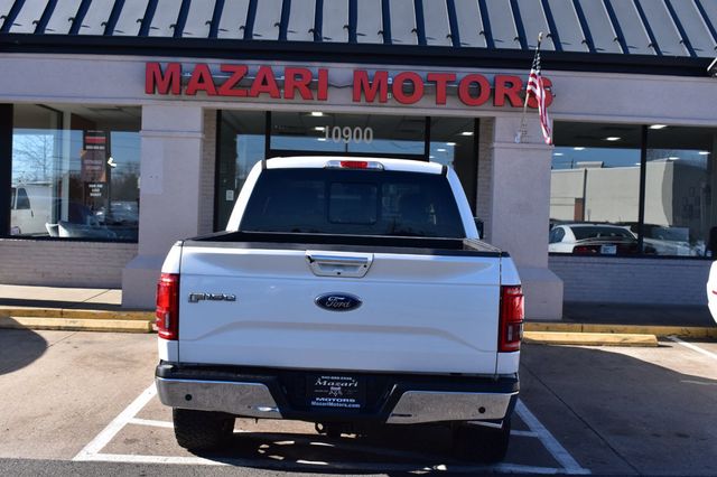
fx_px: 836
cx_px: 358
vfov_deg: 31.9
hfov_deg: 46.4
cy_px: 238
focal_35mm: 42
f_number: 11
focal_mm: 28
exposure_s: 1/400
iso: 400
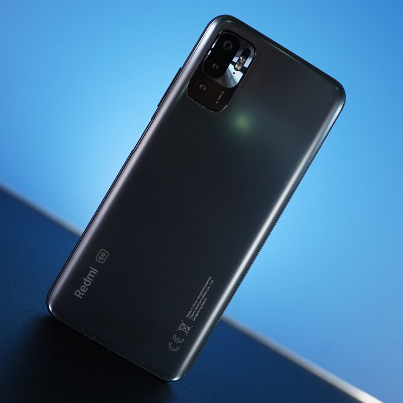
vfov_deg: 31.6
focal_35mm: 54
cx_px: 191
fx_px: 711
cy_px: 201
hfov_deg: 31.6
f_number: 2.8
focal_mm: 28
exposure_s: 1/40
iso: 1250
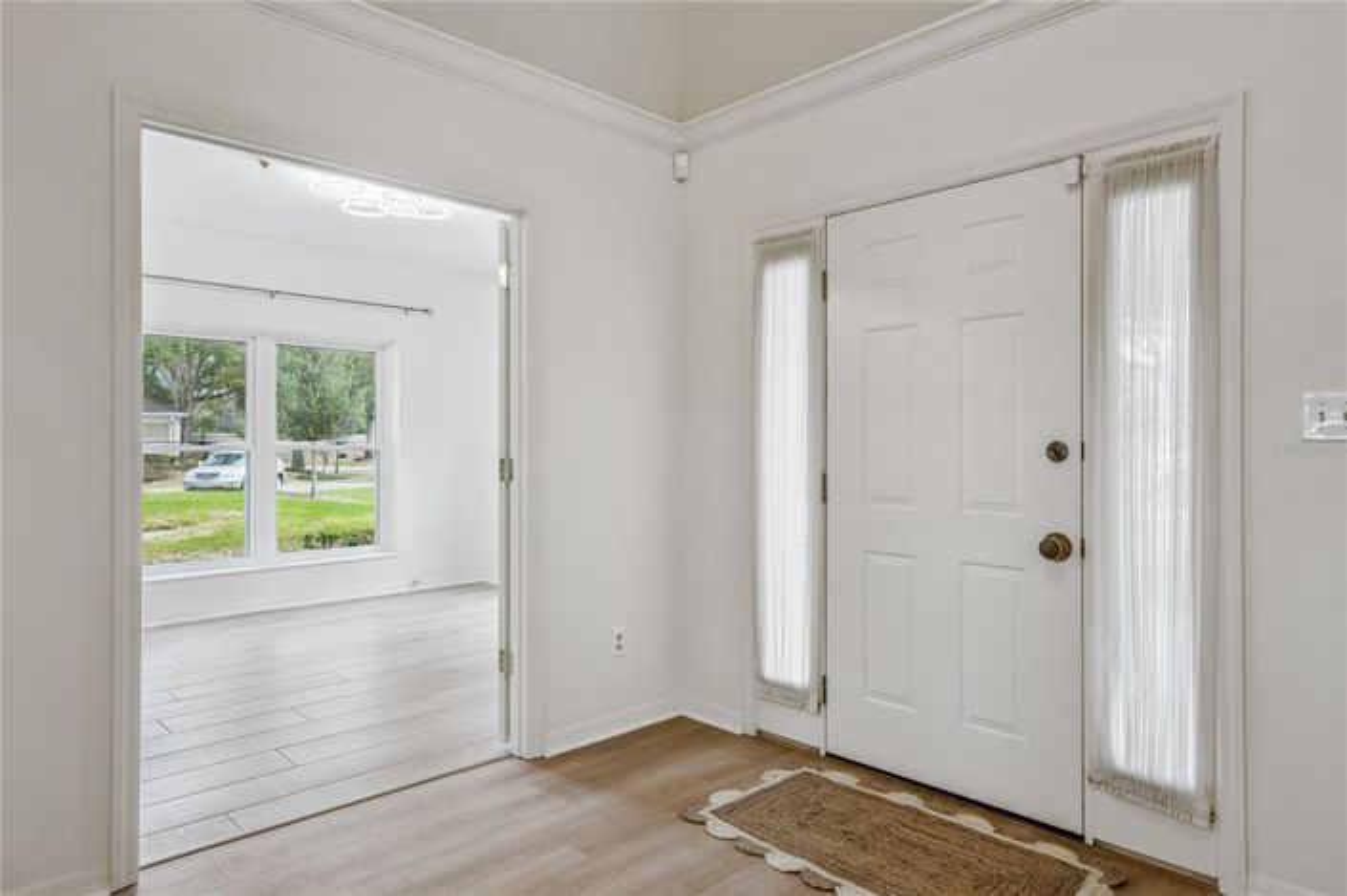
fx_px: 804
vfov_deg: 58.3
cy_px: 448
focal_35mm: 22
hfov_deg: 79.9
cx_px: 674
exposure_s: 1/25
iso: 200
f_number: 9
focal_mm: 21.5
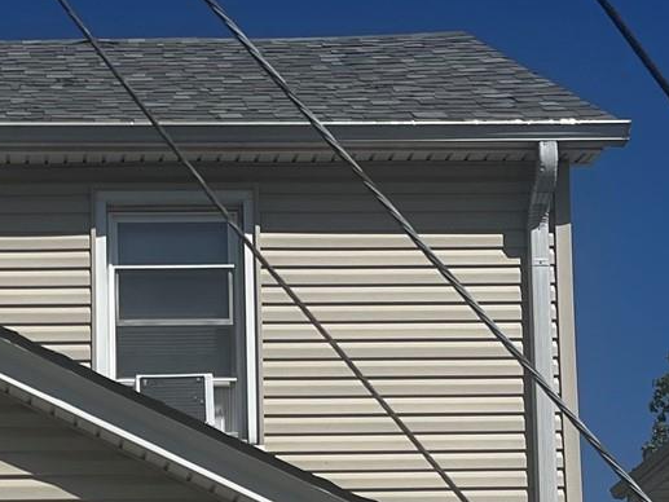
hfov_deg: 18.5
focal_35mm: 103
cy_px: 802
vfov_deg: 13.4
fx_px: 1991
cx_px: -21
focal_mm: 5.1
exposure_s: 1/8403
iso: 50
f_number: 1.6
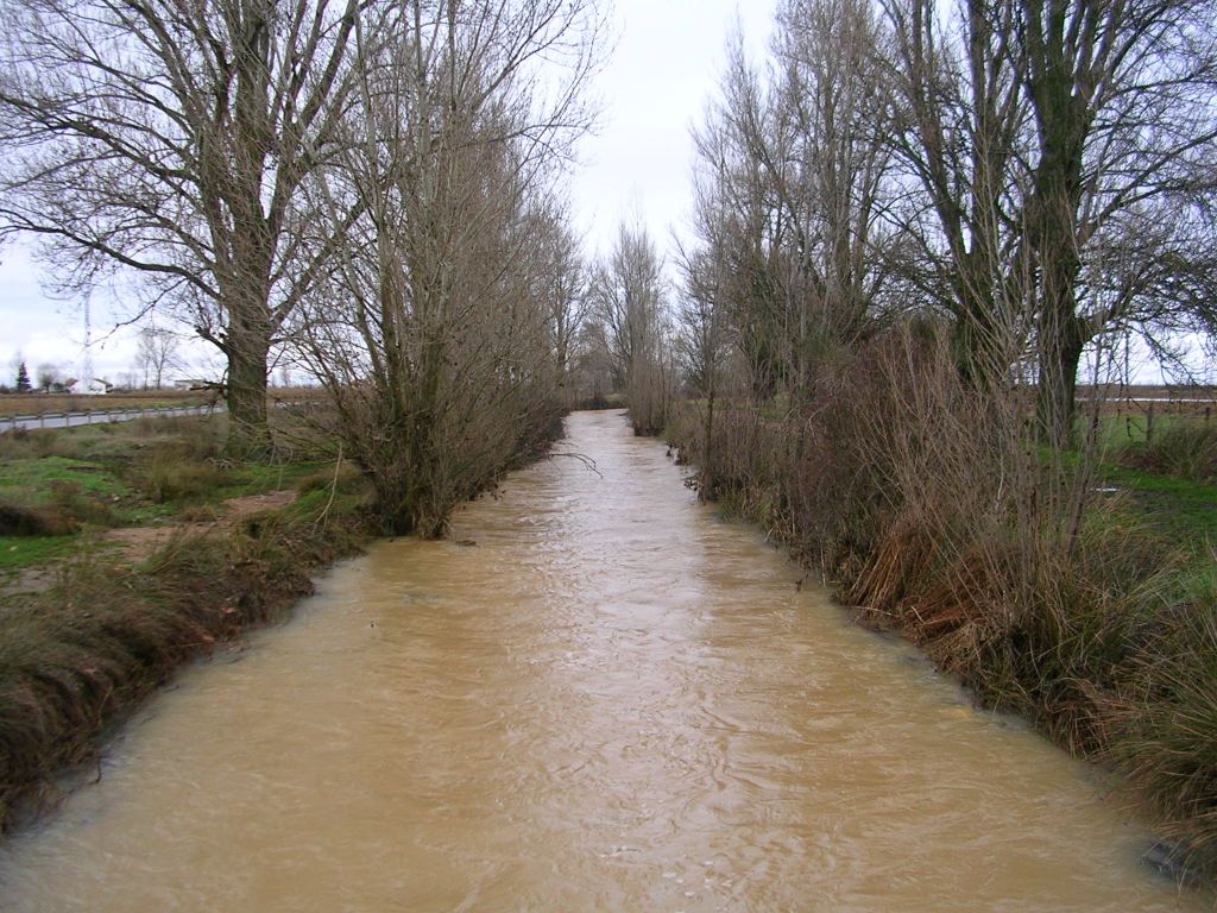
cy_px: 456
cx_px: 608
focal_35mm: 38
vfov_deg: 37.7
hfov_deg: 49.0
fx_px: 1336
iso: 50
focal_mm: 5.8
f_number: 2.8
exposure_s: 1/216
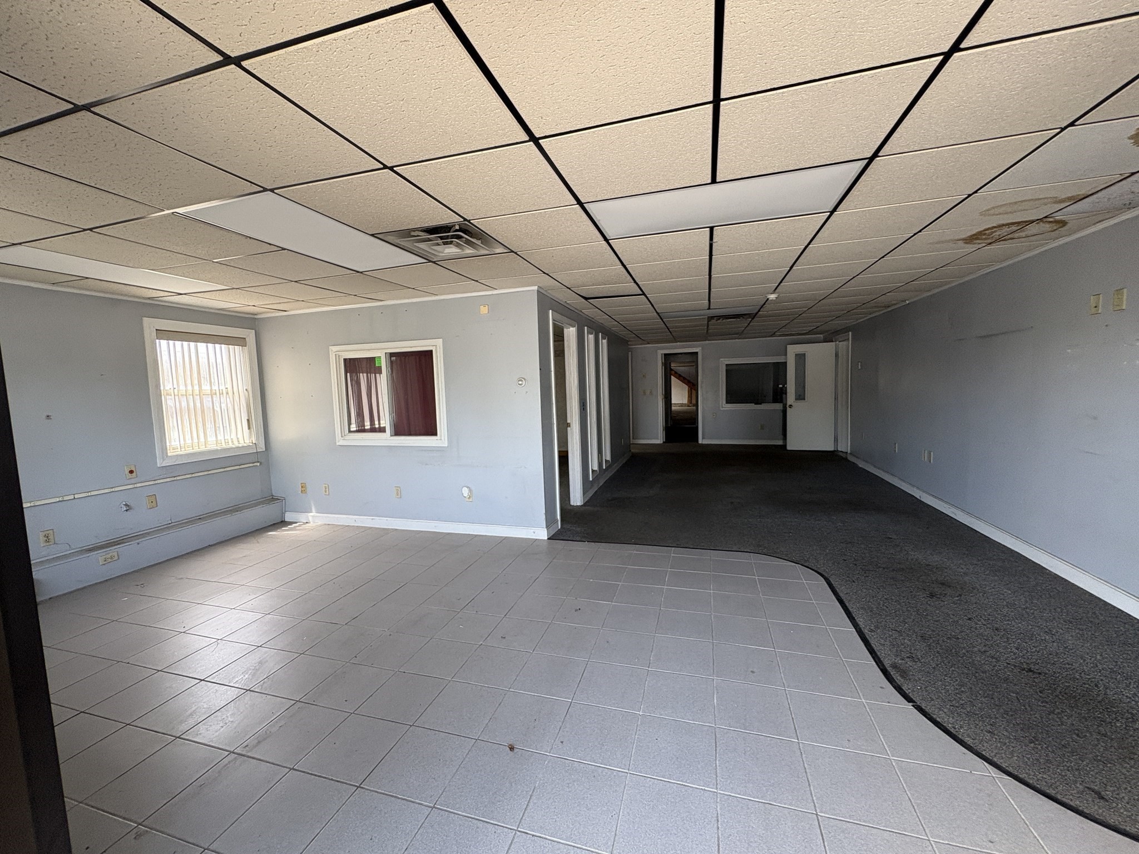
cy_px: 427
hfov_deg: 102.1
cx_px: 570
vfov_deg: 85.7
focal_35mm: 14
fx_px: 461
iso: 100
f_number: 2.2
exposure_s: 1/99
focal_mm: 2.22
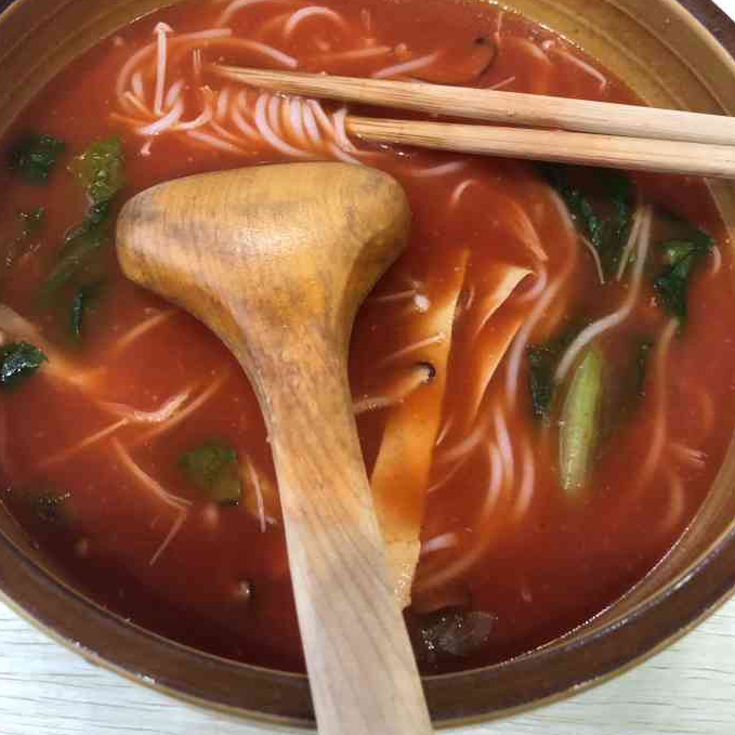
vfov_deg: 48.2
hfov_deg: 48.4
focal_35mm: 34
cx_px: 357
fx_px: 817
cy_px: 293
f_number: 1.8
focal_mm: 4
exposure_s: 1/14
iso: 100
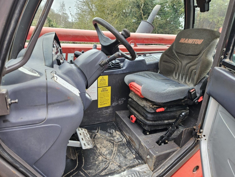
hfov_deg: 73.9
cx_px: 118
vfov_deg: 58.9
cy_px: 88
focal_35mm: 23
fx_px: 156
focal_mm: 5.4
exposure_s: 1/180
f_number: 1.8
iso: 100
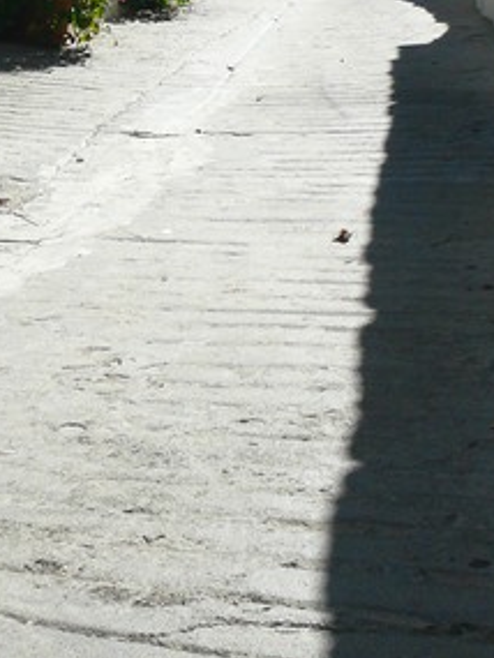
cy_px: -192
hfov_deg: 15.9
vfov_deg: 19.7
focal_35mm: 92
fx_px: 1749
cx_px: 65
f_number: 5.6
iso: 100
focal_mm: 7.4
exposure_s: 1/200
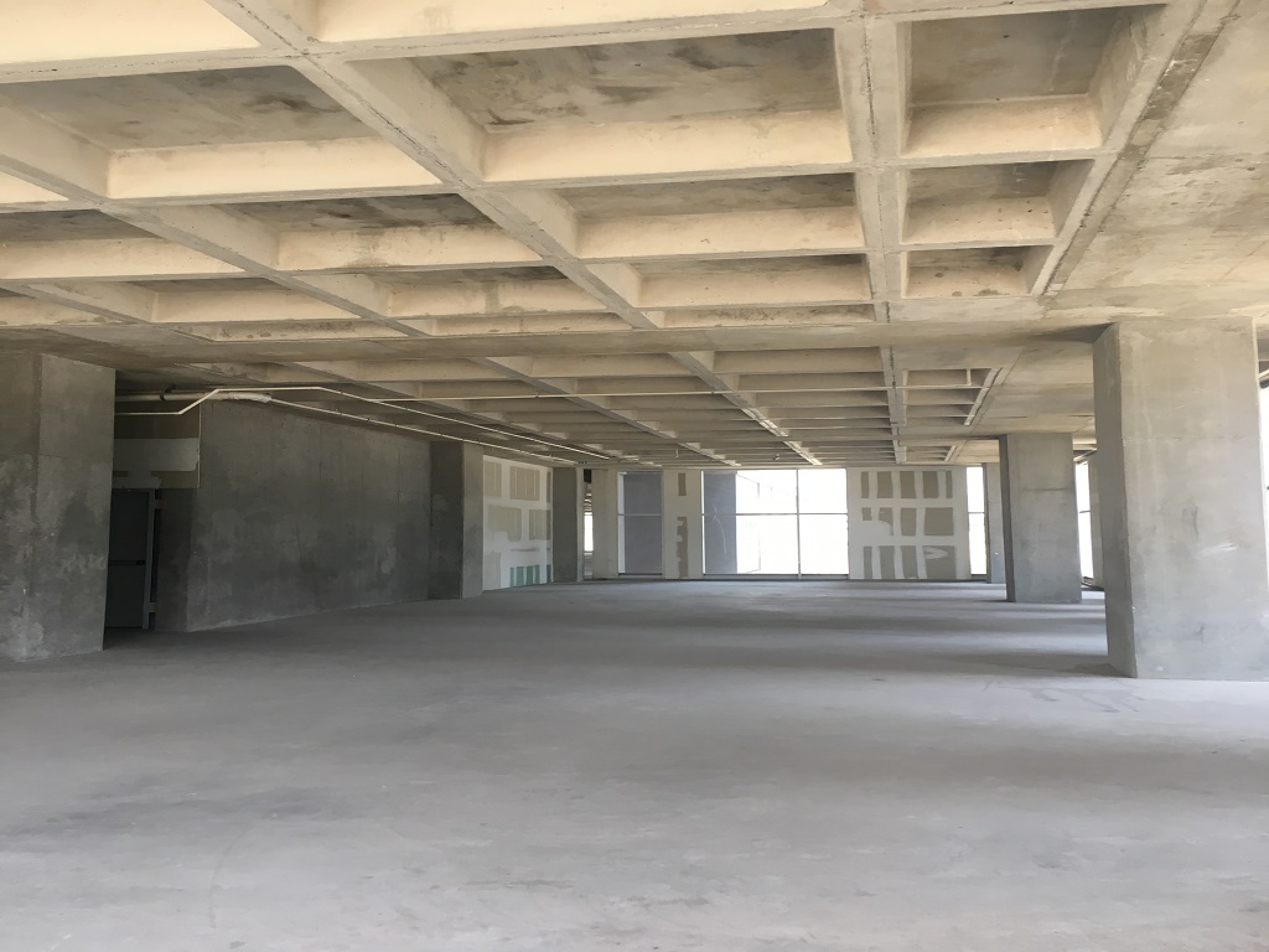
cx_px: 634
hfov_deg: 61.7
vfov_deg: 48.2
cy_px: 476
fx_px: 1063
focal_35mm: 29
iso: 32
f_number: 2.2
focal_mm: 4.15
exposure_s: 1/33
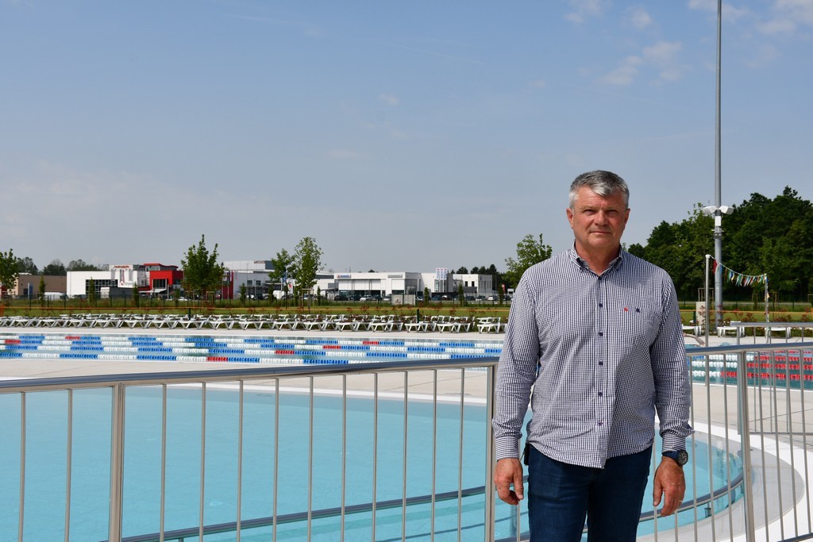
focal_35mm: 45
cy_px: 271
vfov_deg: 29.9
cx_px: 406
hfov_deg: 43.6
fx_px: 1016
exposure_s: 1/320
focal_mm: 30
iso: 100
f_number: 9
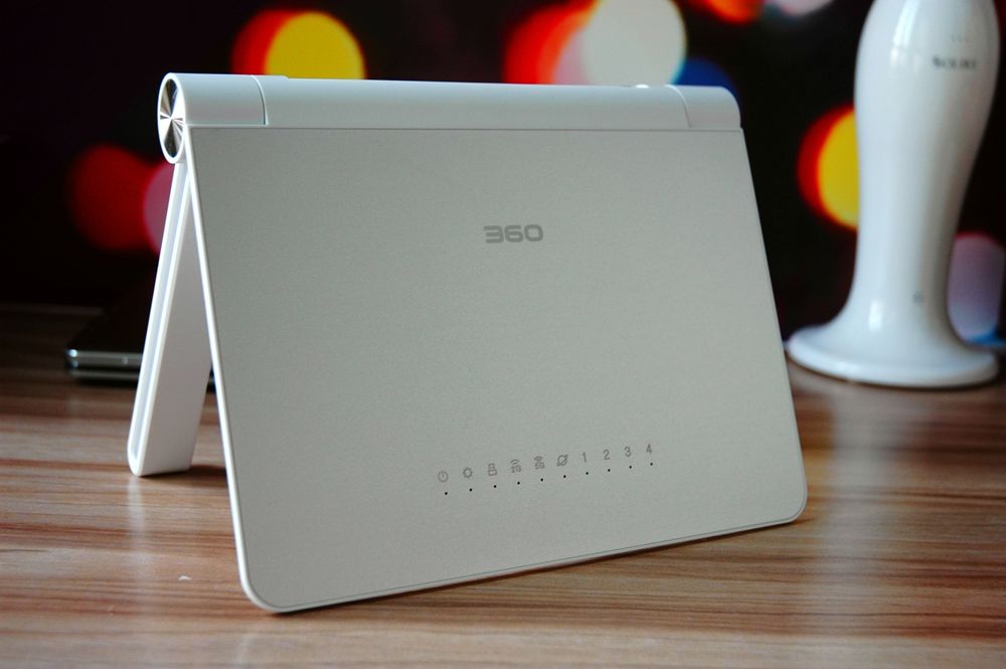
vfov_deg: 23.7
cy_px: 334
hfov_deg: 35.1
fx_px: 1591
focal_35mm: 57
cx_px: 503
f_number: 4.5
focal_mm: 38
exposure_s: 1/30
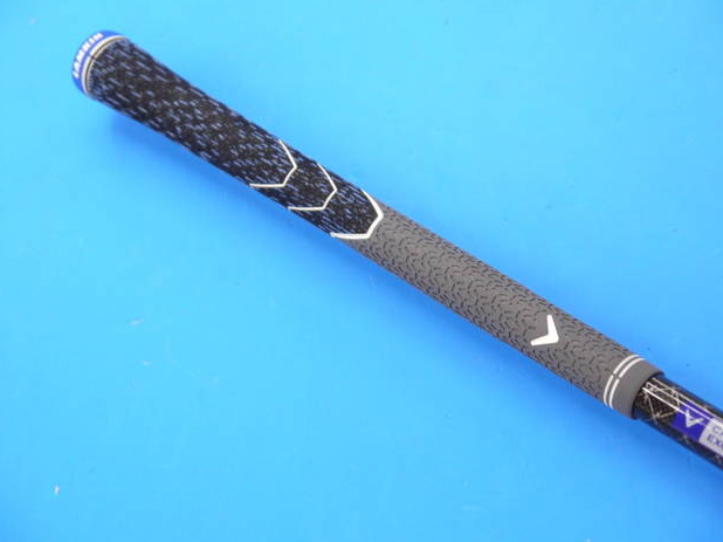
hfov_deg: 22.5
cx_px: 369
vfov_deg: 17.0
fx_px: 1816
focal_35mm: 87
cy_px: 267
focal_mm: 42
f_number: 5.6
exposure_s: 1/80
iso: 800
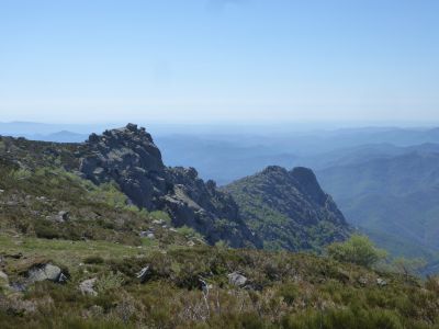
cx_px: 220
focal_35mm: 53
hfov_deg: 36.2
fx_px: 672
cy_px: 164
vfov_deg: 27.5
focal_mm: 9
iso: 125
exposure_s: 1/800
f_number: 4.1
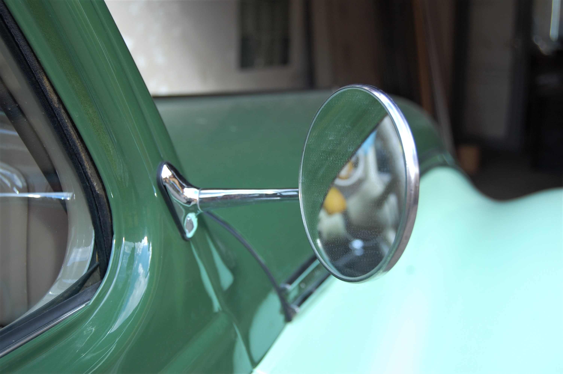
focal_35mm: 52
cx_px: 282
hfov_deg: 37.9
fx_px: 820
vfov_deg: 25.7
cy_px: 187
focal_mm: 35
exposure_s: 1/125
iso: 220
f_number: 5.6
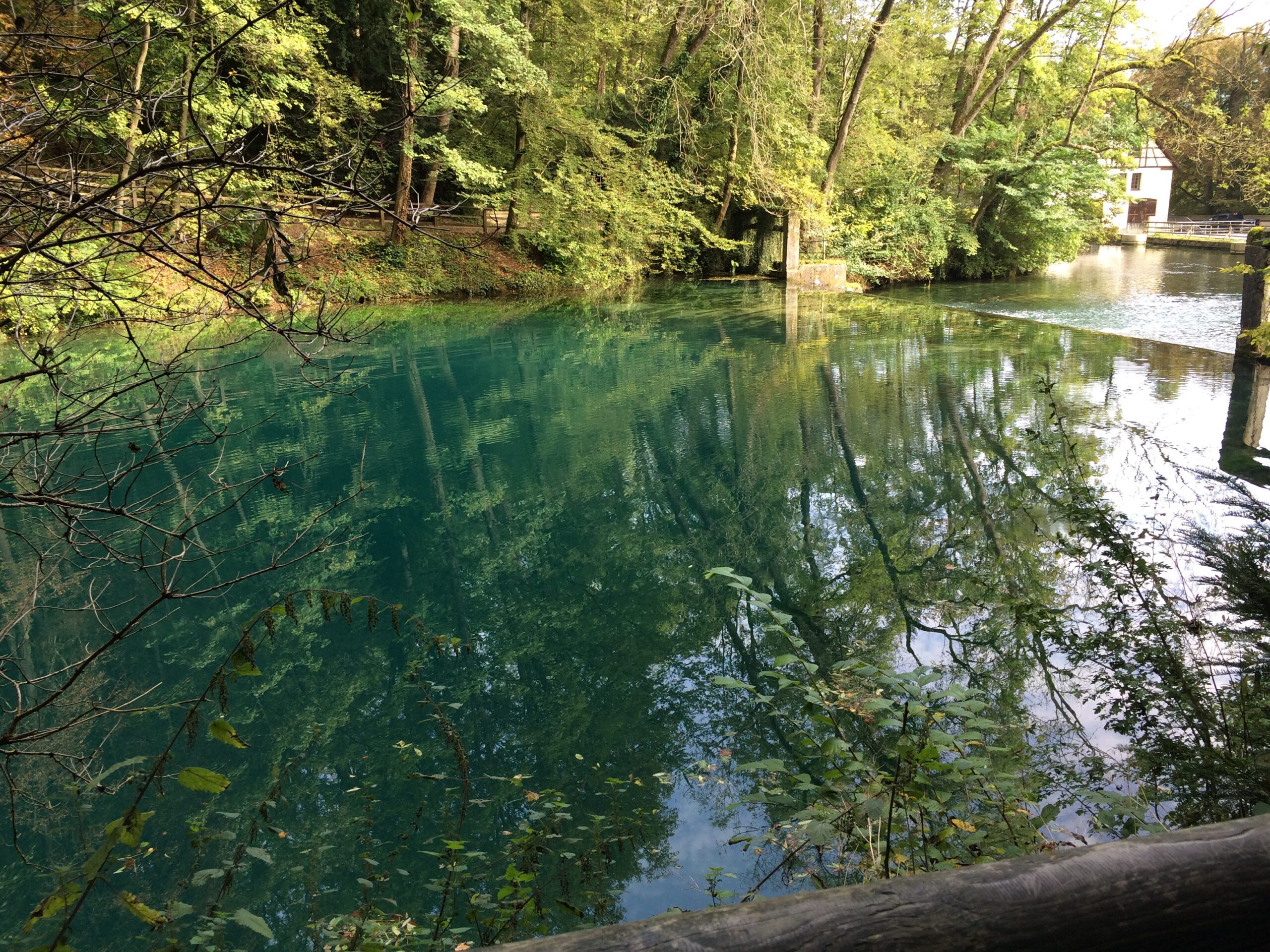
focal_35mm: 30
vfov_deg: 46.8
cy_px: 476
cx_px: 635
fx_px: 1101
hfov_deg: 60.0
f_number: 2.2
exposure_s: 1/120
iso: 40
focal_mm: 4.12
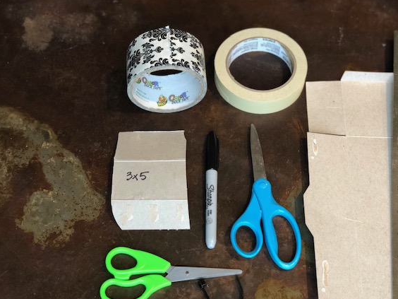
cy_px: 151
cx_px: 224
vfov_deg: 24.8
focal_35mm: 59
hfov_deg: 32.7
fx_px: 678
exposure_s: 1/24
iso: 125
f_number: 2.4
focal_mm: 6
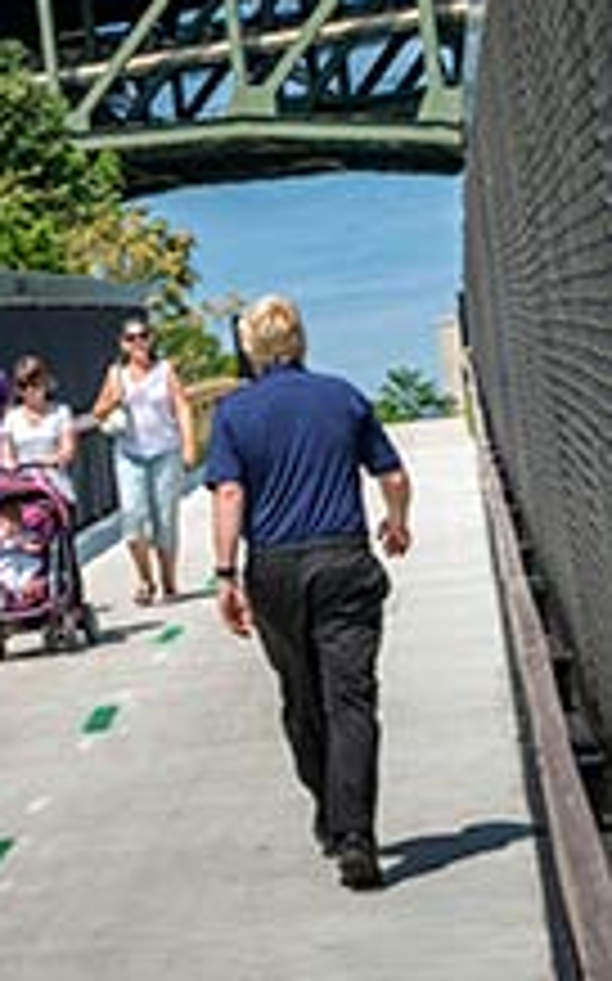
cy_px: 353
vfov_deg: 13.8
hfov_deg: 8.4
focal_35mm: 152
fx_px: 4062
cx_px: -400
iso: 200
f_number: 22
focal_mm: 56
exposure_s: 1/180
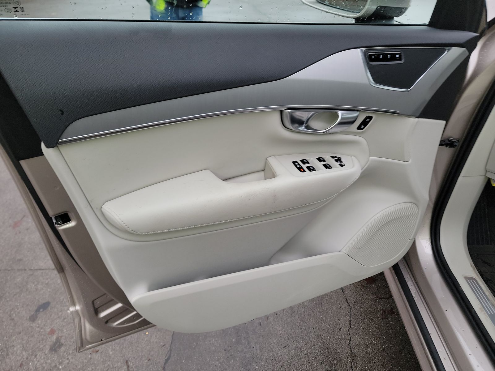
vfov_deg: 56.8
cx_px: 248
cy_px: 186
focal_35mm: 24
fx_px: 343
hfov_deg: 71.6
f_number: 1.8
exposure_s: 1/59
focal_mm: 6.7
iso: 240
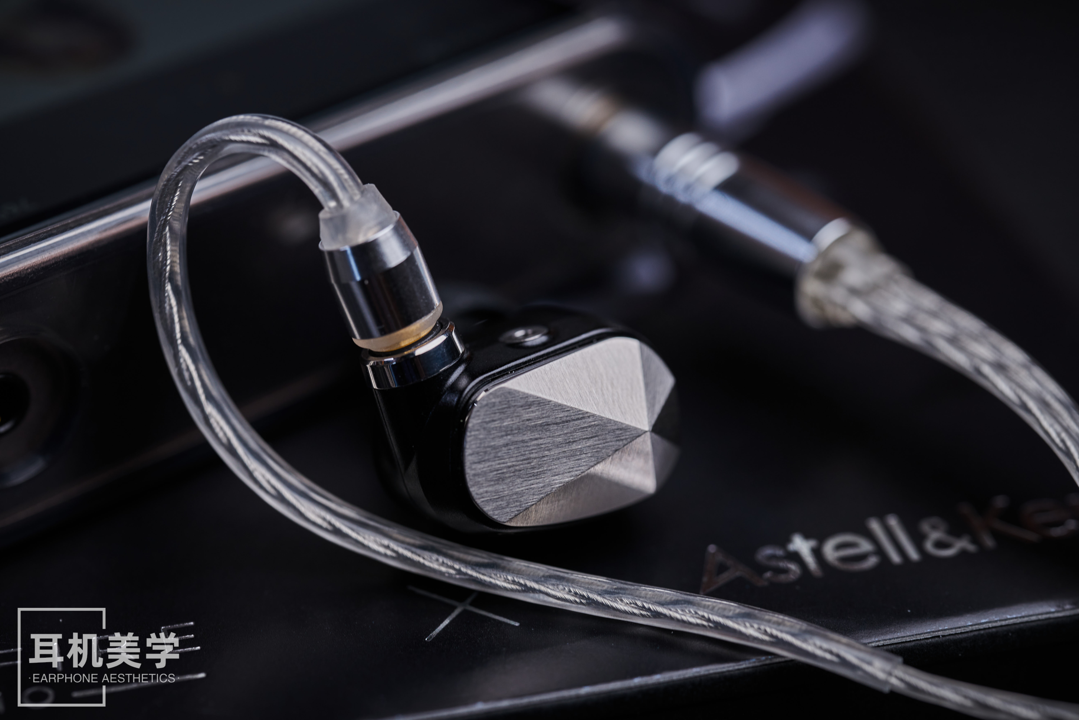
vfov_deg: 19.5
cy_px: 360
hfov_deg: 28.8
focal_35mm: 70
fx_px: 2098
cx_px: 540
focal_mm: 70
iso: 160
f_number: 5
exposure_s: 1/80
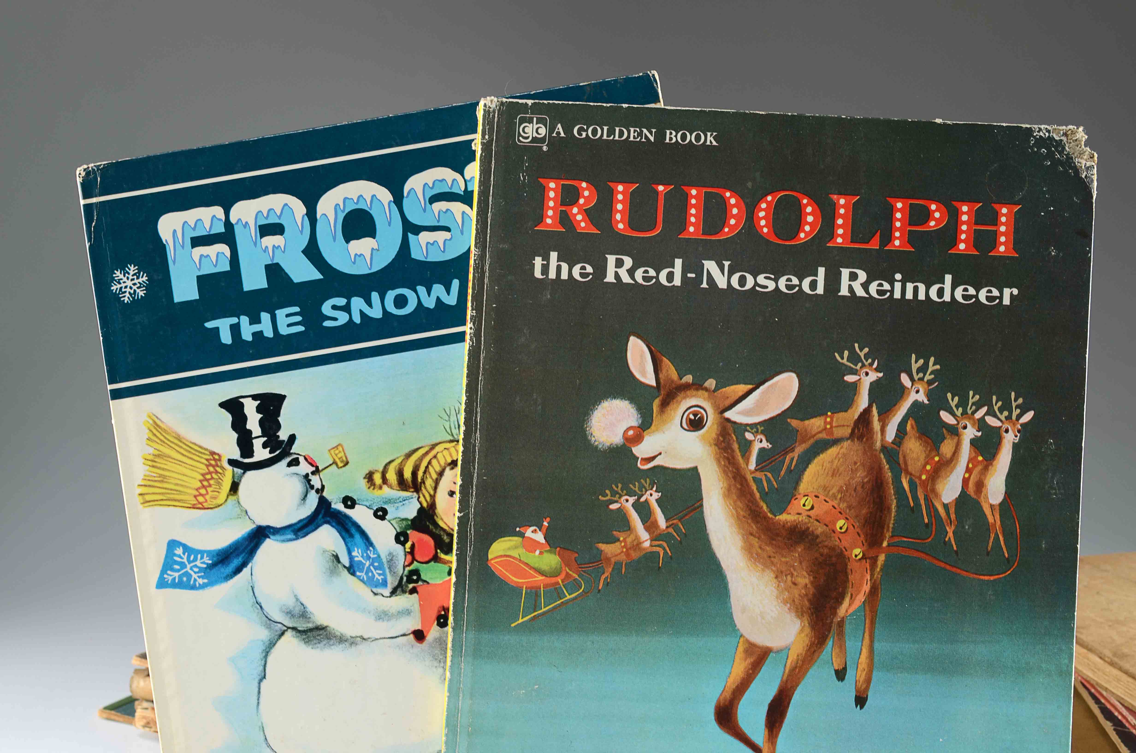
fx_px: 1512
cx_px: 568
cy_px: 376
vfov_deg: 28.0
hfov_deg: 41.2
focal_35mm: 48
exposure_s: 1/80
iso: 100
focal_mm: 32
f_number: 10
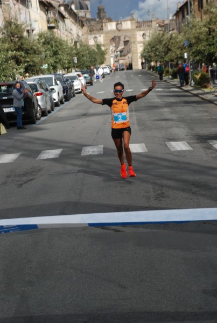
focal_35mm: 120
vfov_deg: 17.0
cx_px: 108
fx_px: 1079
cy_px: 162
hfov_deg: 11.5
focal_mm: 80
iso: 1000
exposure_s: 1/2000
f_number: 8
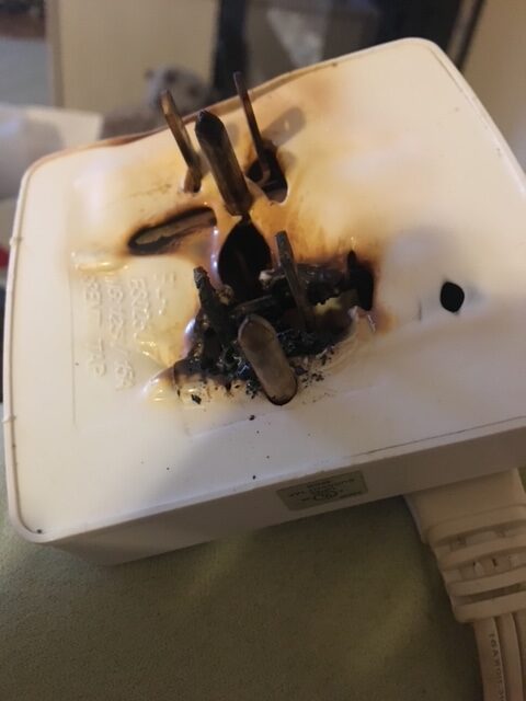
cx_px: 263
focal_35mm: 29
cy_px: 350
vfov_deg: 61.7
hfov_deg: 48.2
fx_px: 588
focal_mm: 4.15
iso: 500
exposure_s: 1/15
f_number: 2.2
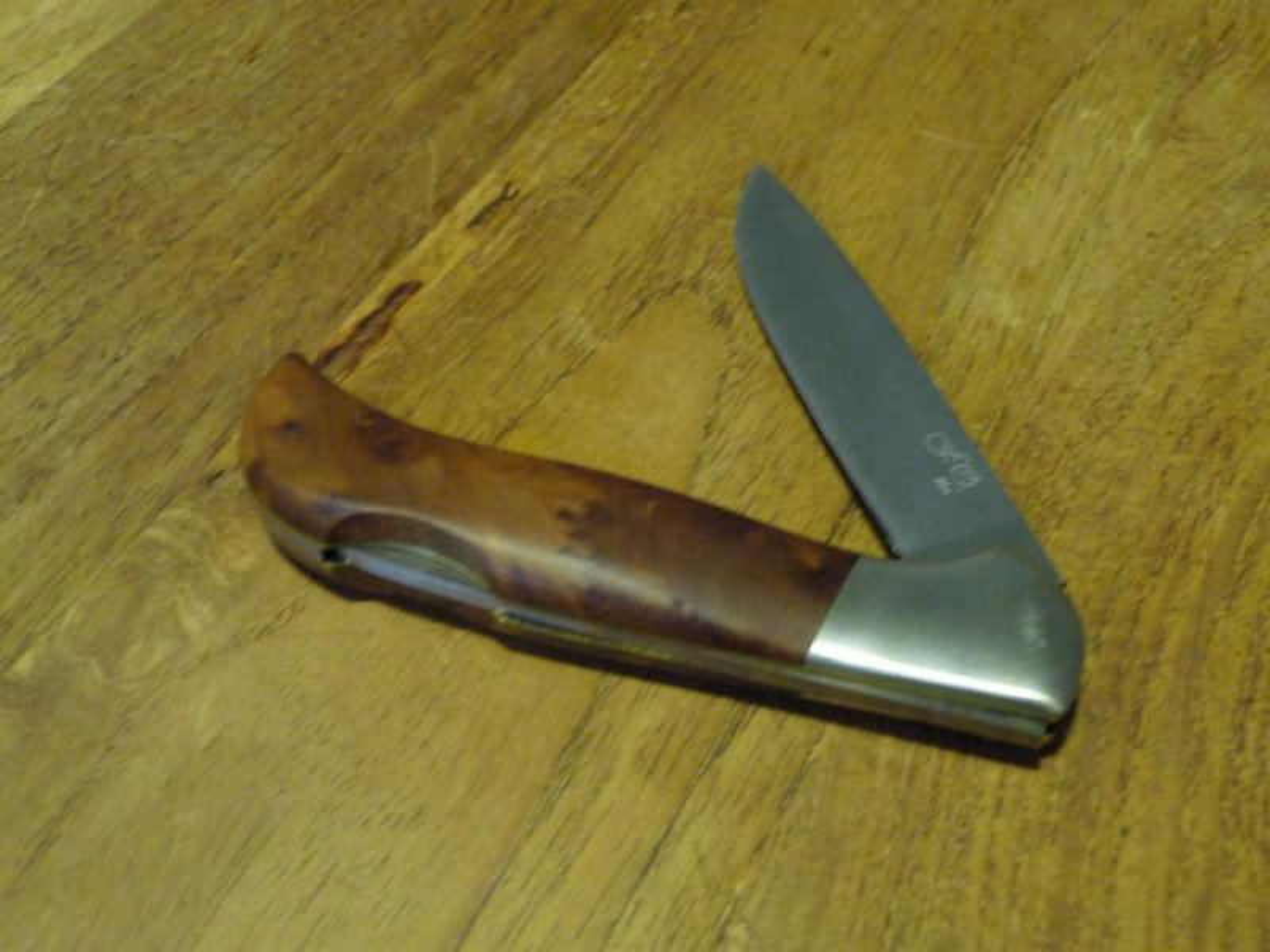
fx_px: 1394
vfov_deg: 37.7
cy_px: 476
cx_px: 635
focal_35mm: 38
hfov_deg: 49.0
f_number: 3.8
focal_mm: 6.3
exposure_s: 1/8
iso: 400
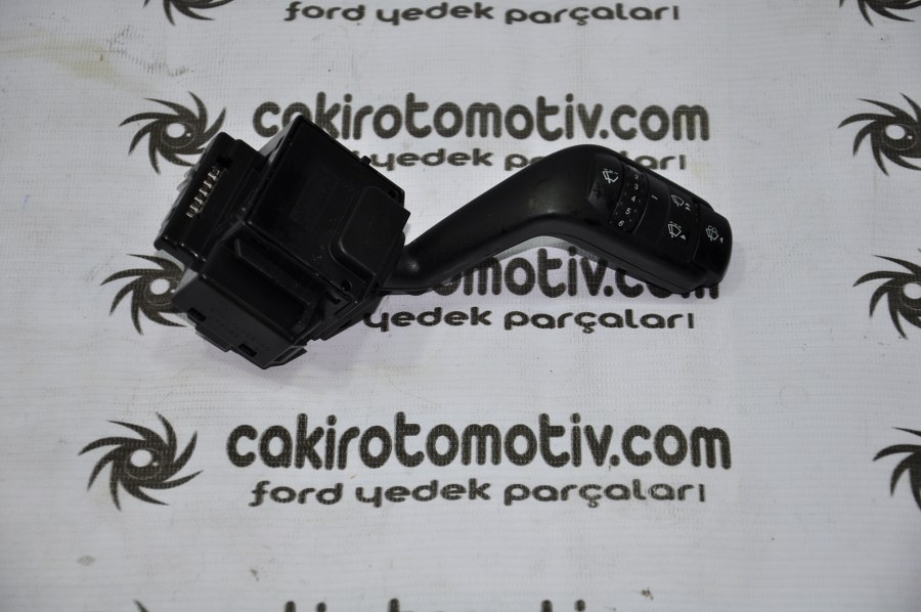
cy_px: 306
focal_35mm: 112
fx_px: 2875
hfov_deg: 18.2
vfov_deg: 12.2
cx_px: 460
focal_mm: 75
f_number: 5.3
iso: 200
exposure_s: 1/60
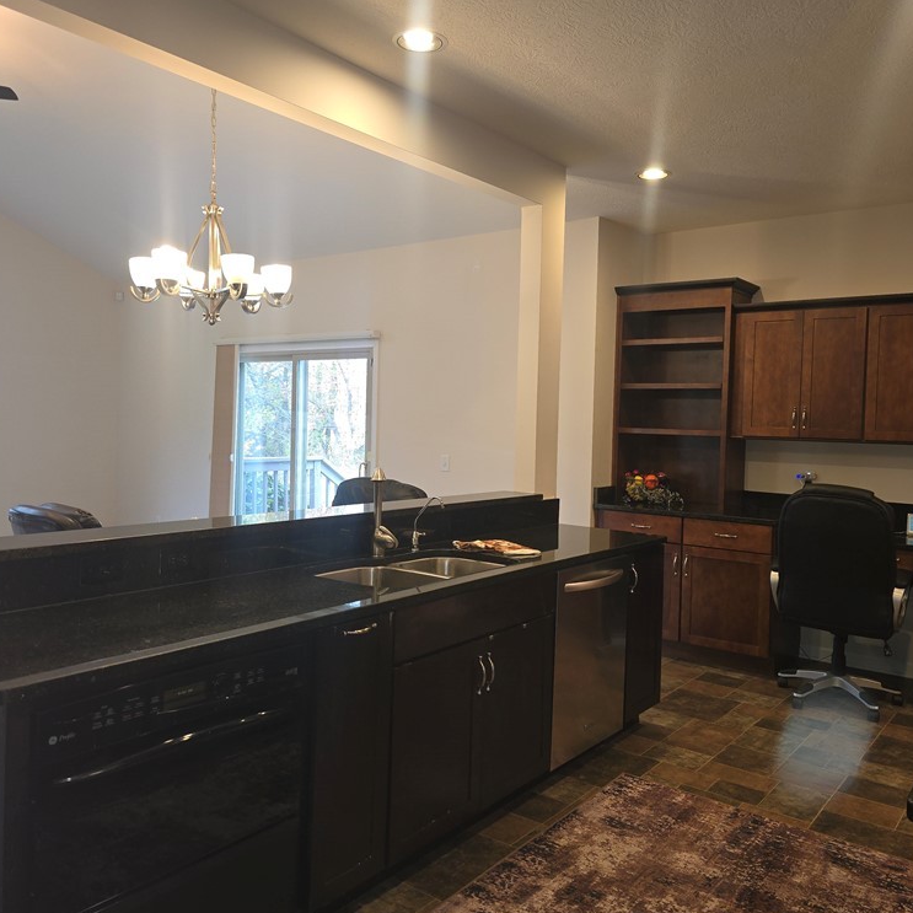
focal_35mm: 28
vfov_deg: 57.3
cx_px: 474
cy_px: 450
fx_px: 836
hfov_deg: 57.3
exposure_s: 1/40
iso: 100
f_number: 1.7
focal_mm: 6.3
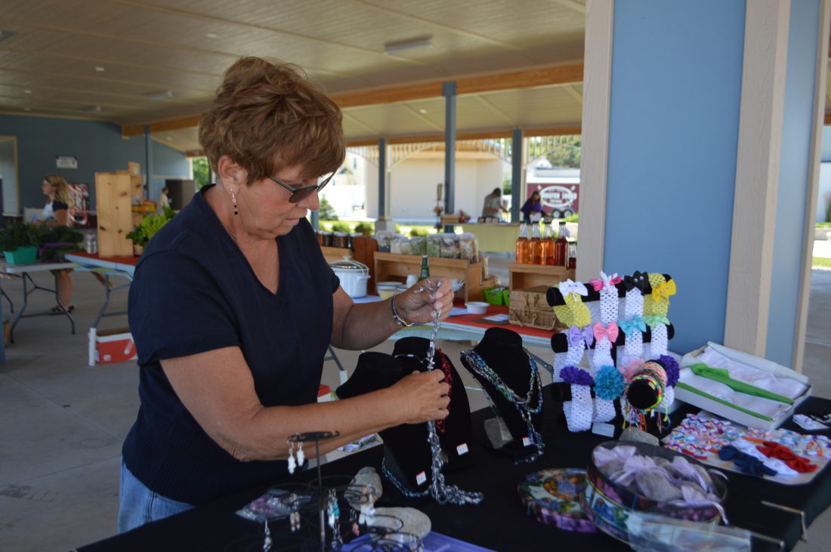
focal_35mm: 30
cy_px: 276
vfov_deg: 43.5
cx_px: 416
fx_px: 692
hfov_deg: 62.0
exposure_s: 1/640
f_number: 3.8
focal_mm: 20
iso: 400
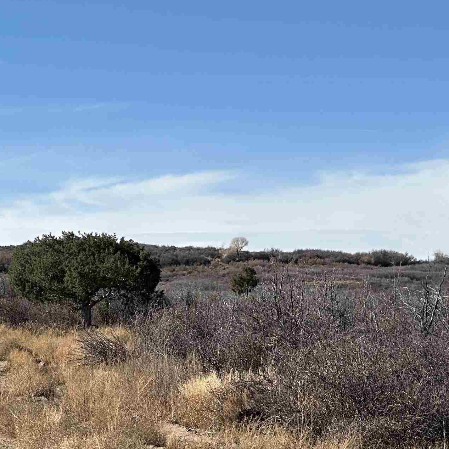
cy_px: 393
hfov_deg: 10.6
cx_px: 246
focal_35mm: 165
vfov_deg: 10.5
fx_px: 2421
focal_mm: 9
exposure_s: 1/827
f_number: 2.8
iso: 32
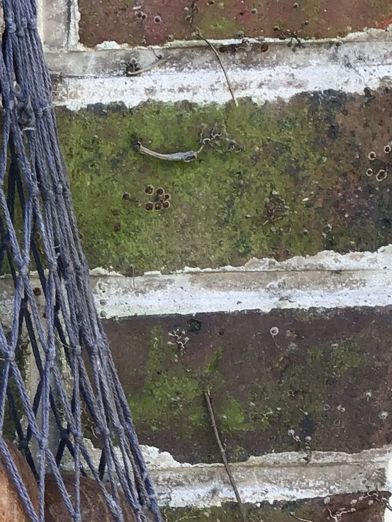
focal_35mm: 108
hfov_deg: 12.9
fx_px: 1630
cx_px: -204
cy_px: 346
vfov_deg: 18.2
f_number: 2.4
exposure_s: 1/100
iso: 25
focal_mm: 3.3
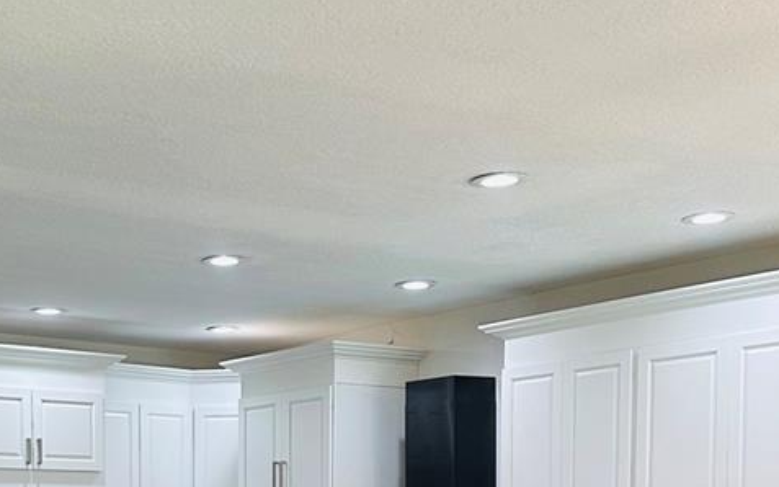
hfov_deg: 31.3
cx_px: 176
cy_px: 608
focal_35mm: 64
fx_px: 1359
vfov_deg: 19.0
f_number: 1.78
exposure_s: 1/120
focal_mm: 6.86
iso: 160
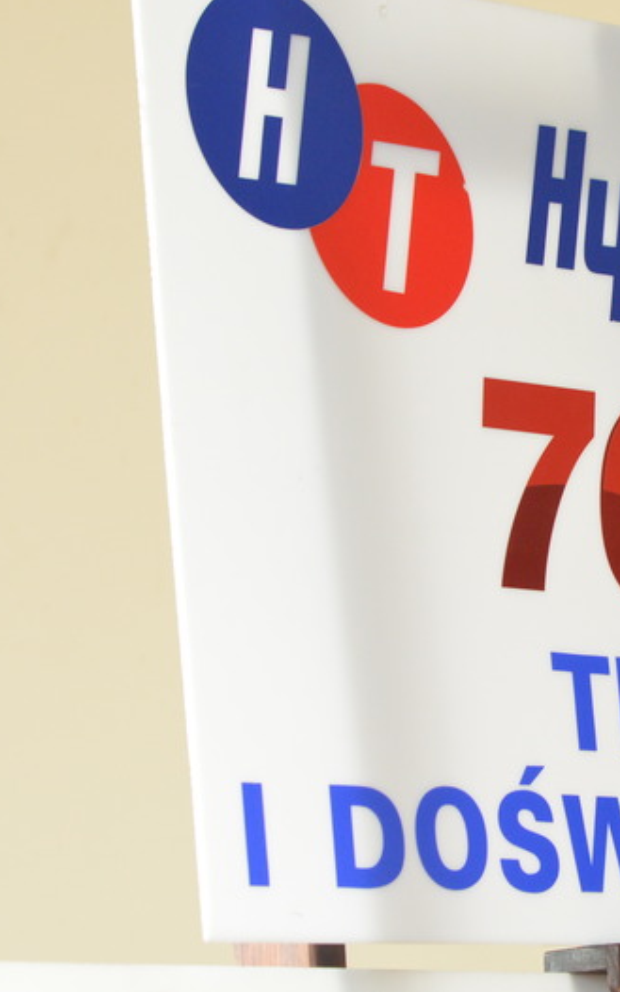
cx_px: 673
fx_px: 6269
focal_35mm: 232
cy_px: 494
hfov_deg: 5.6
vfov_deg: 9.0
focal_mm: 100
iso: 1600
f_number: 5.6
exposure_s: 1/30
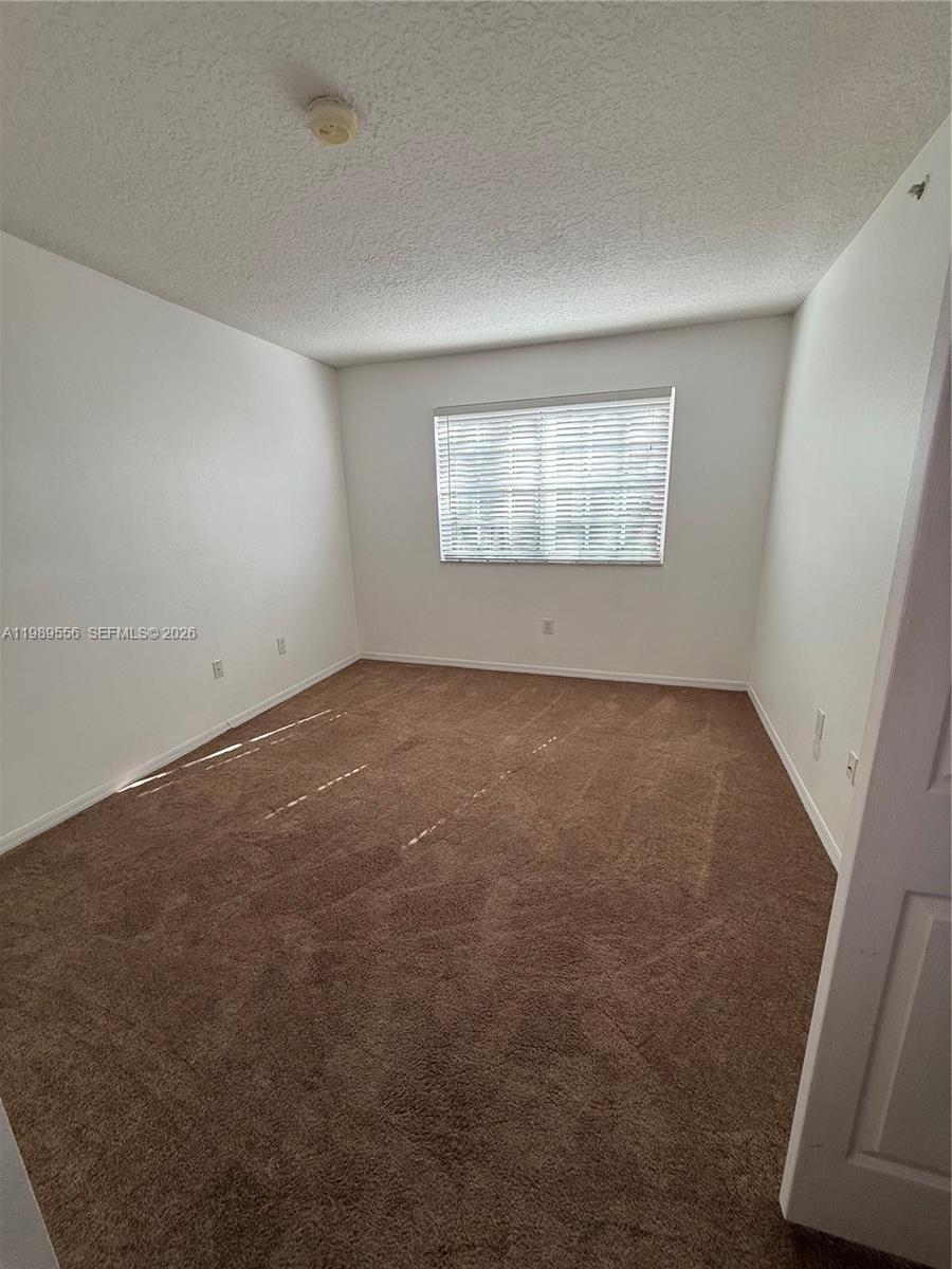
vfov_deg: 102.1
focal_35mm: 14
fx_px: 513
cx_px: 476
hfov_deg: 85.7
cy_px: 634
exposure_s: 1/120
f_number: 2.2
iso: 64
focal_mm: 2.22
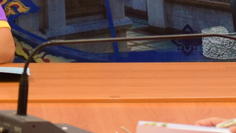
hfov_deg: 4.9
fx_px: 2703
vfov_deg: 2.8
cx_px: -158
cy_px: -110
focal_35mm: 432
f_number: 4.5
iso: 1250
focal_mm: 50
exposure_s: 1/125
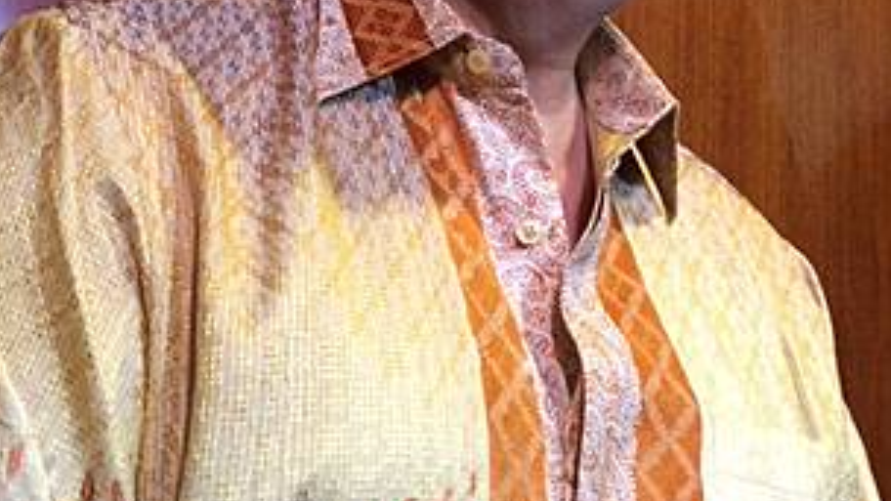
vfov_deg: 17.3
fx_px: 1583
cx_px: 463
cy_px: -60
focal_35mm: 67
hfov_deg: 31.4
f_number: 2.2
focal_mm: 4.15
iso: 200
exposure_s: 1/33
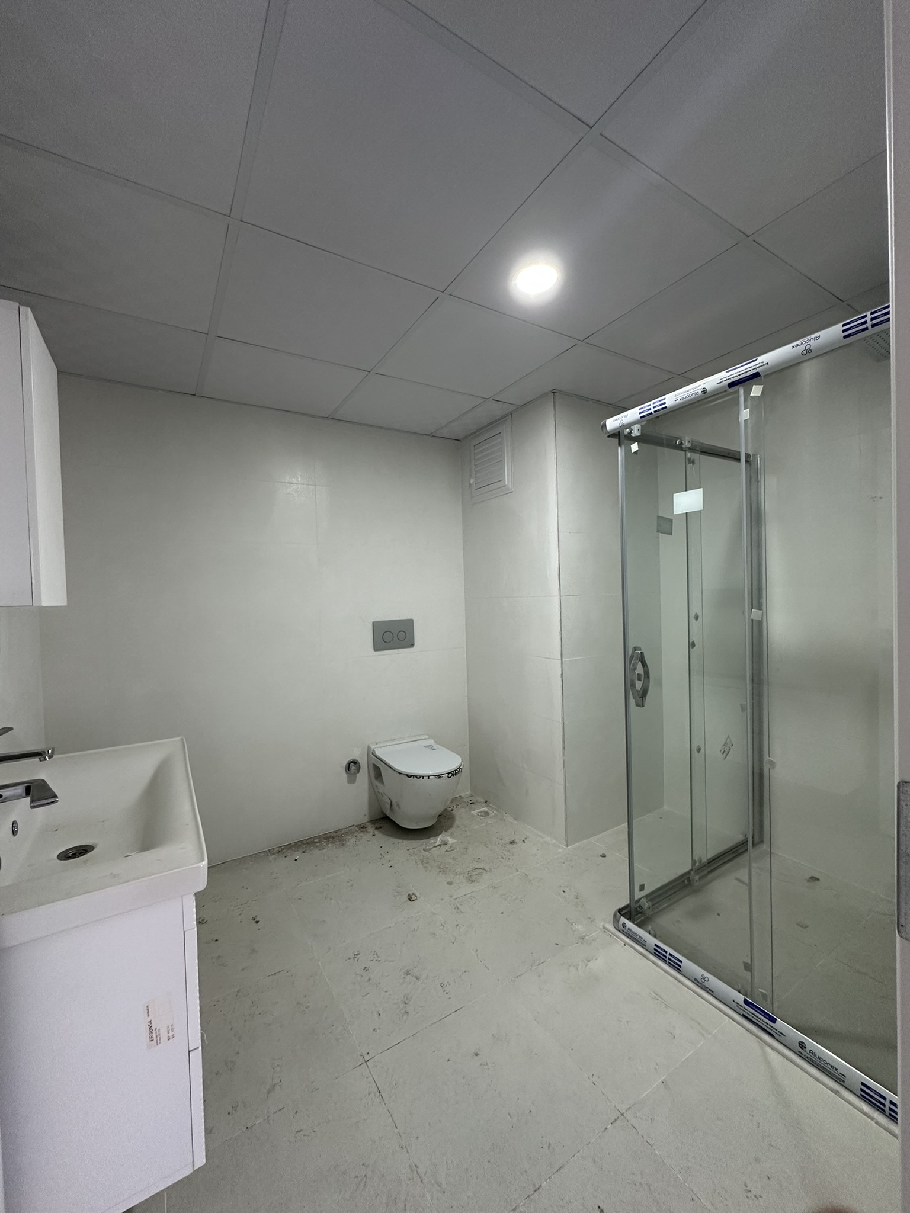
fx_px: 491
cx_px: 455
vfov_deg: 102.1
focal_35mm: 14
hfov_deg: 85.7
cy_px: 606
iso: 200
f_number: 2.2
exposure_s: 1/50
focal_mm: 2.22
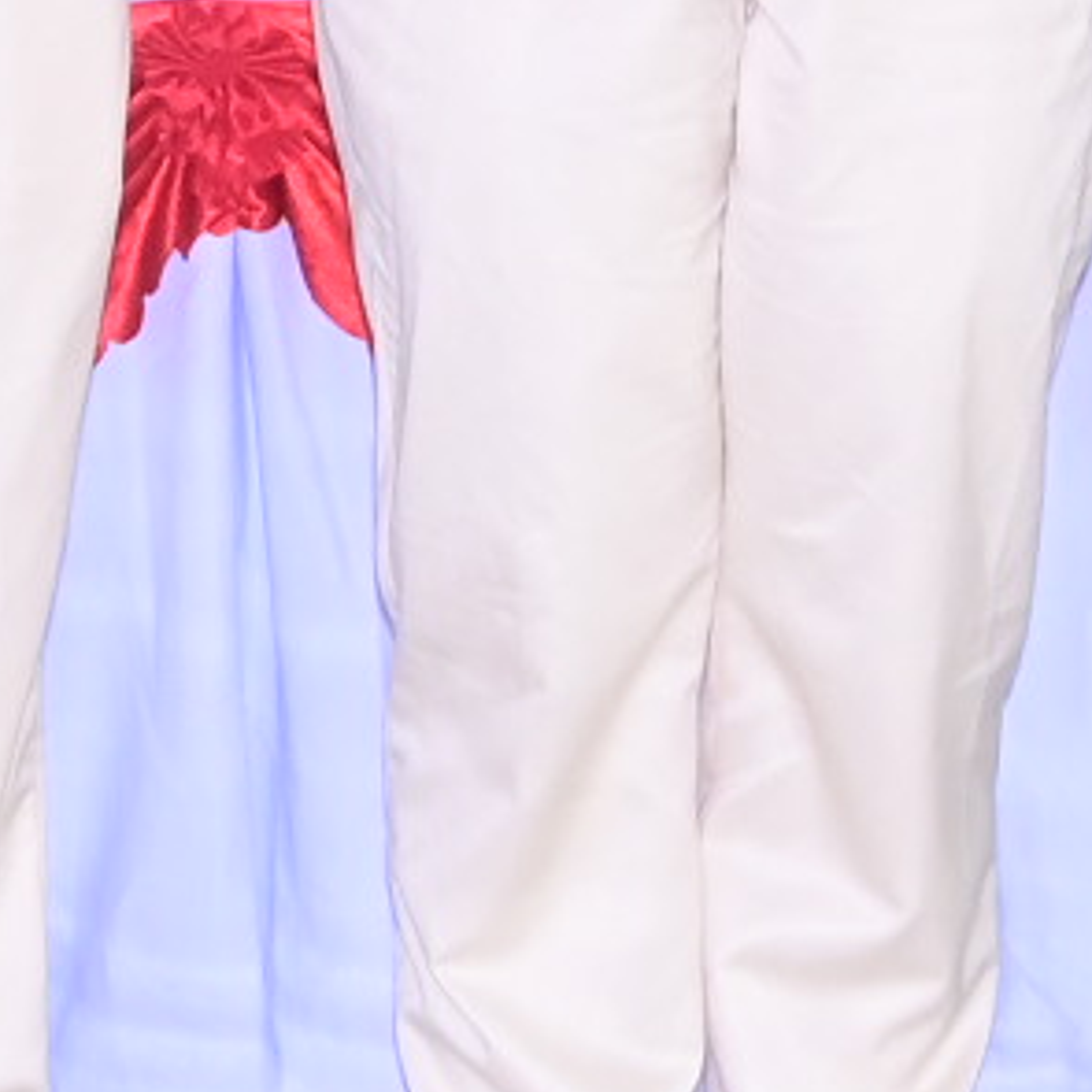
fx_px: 9101
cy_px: -692
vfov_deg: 6.7
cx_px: -703
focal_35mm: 255
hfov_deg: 6.7
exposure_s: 1/200
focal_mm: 30
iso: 1000
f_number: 4.2
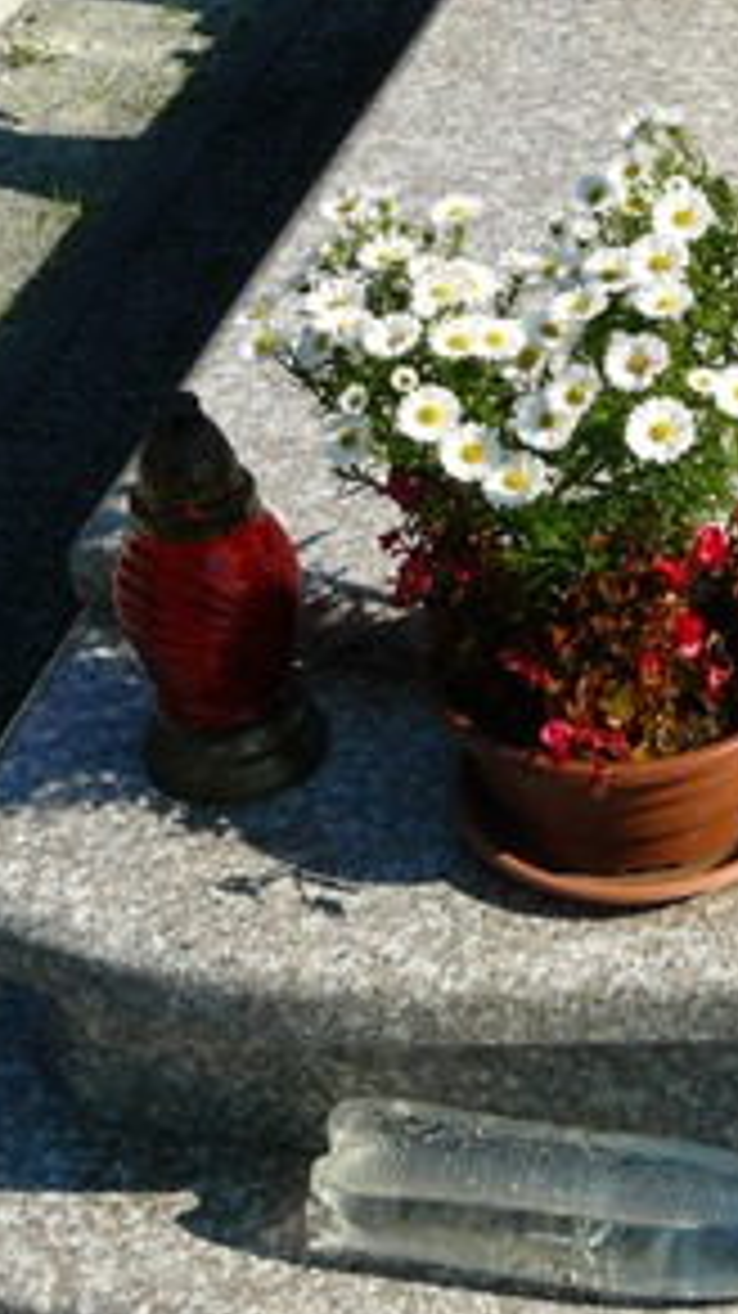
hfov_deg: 13.8
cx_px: 770
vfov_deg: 24.3
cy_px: 248
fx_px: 2995
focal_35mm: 86
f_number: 5.6
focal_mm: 6
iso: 100
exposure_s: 1/400
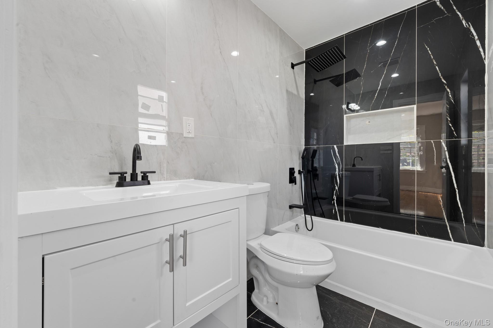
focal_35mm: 14
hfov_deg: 104.3
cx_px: 246
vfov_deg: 81.2
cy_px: 164
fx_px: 192
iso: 200
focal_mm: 14
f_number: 10
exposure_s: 1/2
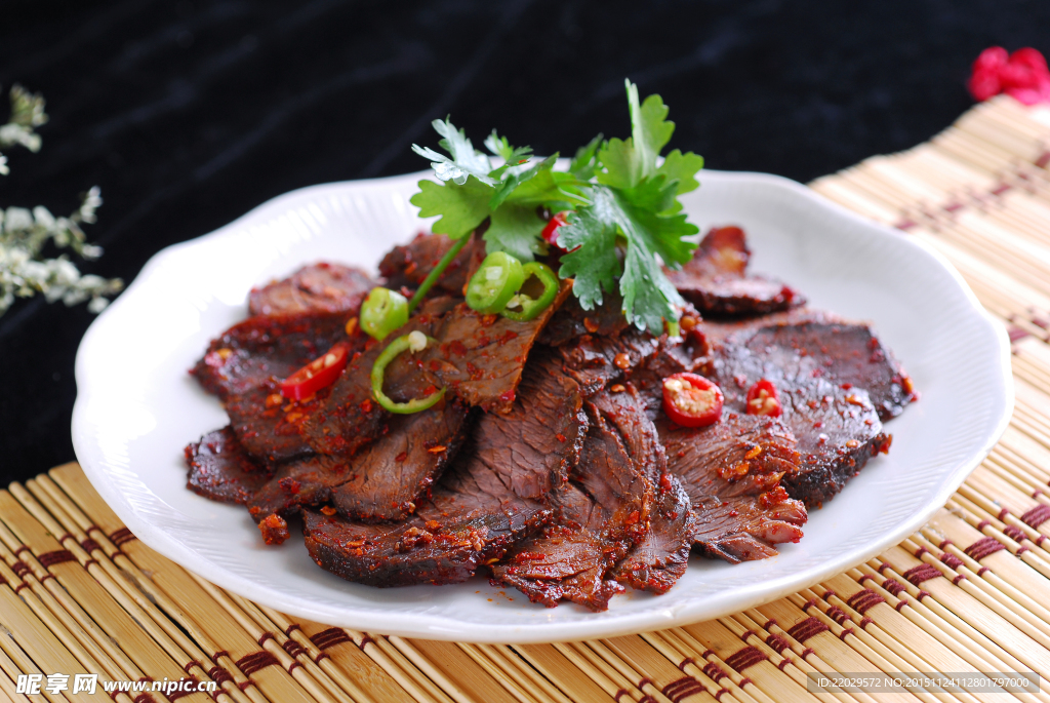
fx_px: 2628
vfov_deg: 15.2
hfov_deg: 22.6
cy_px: 352
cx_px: 525
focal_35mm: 90
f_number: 5.6
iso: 125
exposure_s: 1/125
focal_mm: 60
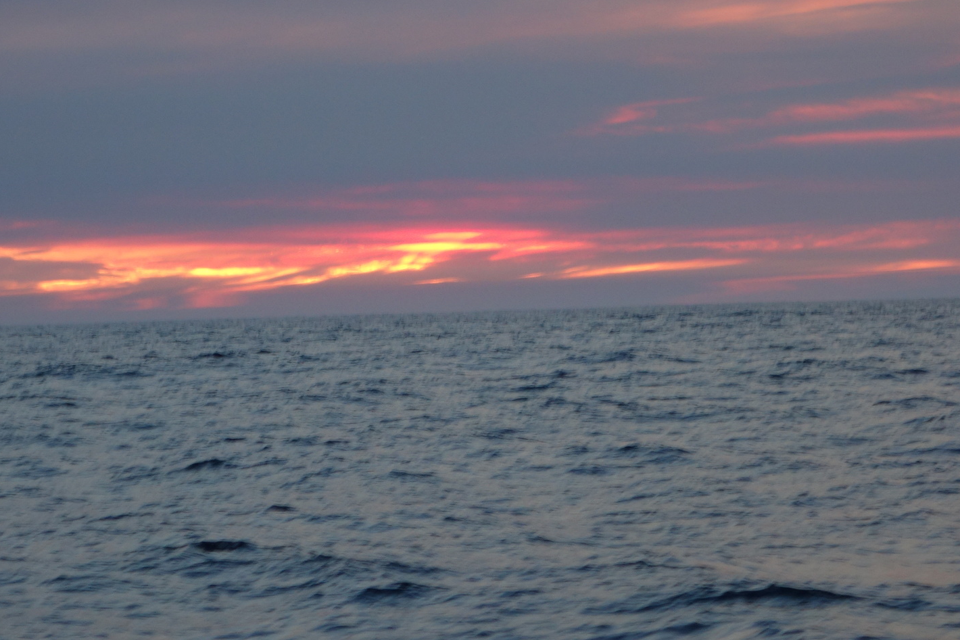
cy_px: 290
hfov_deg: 11.7
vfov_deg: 7.8
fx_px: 4693
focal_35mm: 176
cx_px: 404
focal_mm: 37.1
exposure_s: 1/100
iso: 320
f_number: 4.9
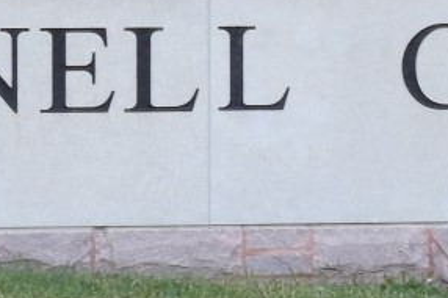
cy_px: -3
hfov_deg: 3.4
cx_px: 334
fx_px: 7495
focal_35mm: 603
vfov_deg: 2.3
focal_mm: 20.6
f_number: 5
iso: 200
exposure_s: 1/60
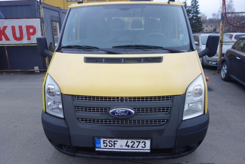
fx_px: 191
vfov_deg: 46.4
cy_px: 82
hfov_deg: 65.5
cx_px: 122
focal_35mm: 28
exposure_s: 1/80
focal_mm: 10.4
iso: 125
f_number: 1.8
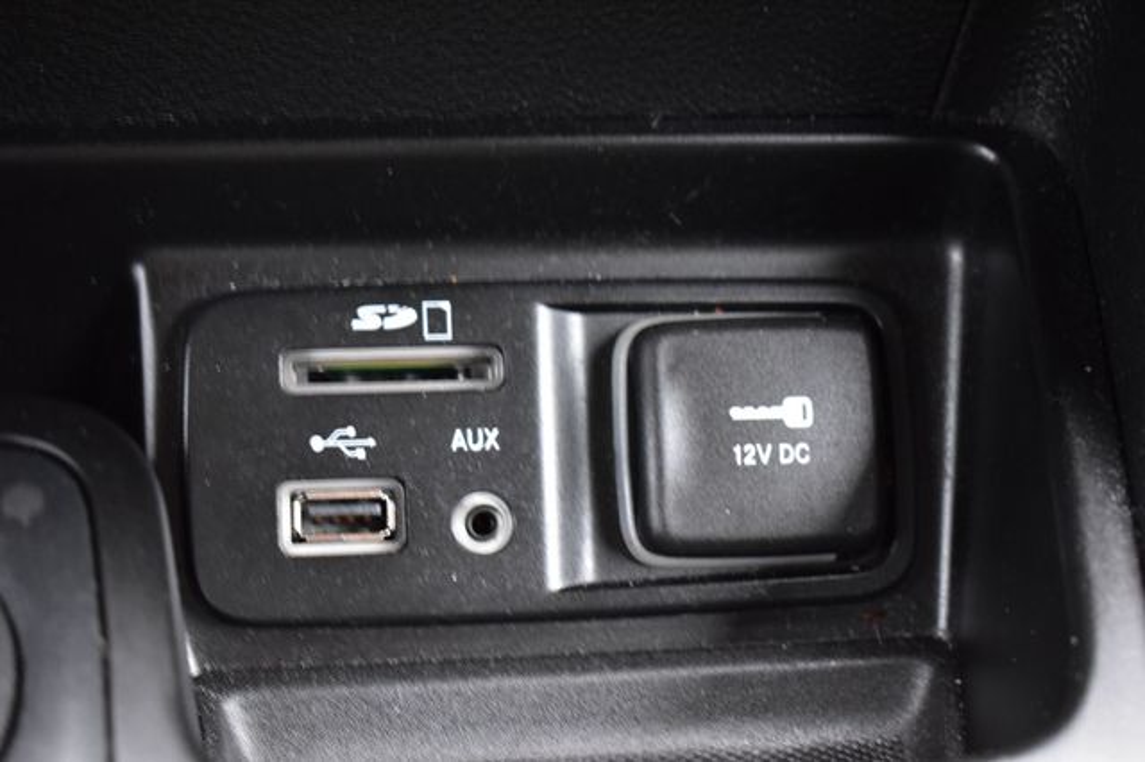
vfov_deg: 18.9
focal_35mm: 72
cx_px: 572
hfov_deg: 28.1
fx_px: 2289
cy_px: 381
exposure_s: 1/2
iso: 1600
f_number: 5.3
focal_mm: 48
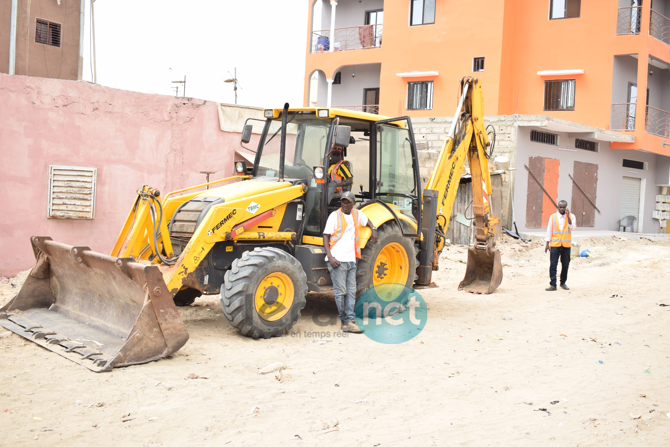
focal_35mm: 36
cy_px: 224
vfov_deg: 36.9
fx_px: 670
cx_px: 335
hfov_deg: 53.1
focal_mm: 24
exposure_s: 1/125
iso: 100
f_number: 5.6
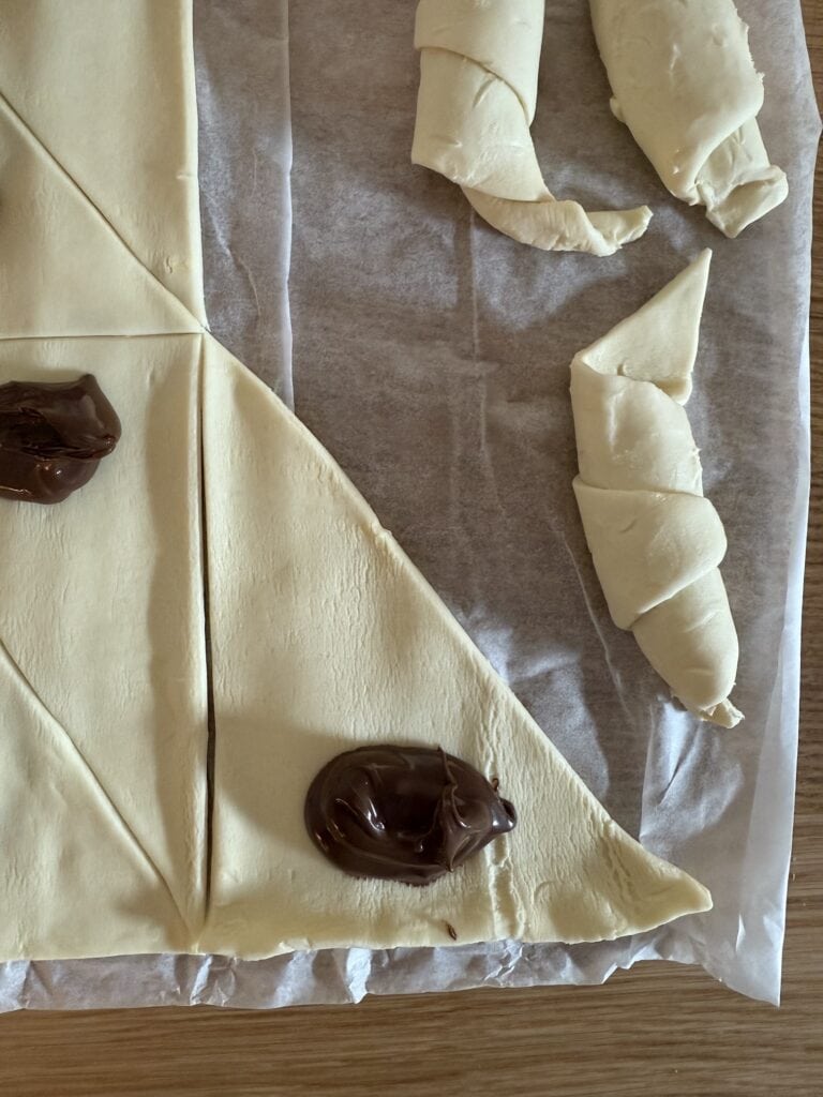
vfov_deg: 71.6
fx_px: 761
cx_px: 412
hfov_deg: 56.8
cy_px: 548
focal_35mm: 24
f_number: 2.2
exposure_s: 1/60
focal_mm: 2.22
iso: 400
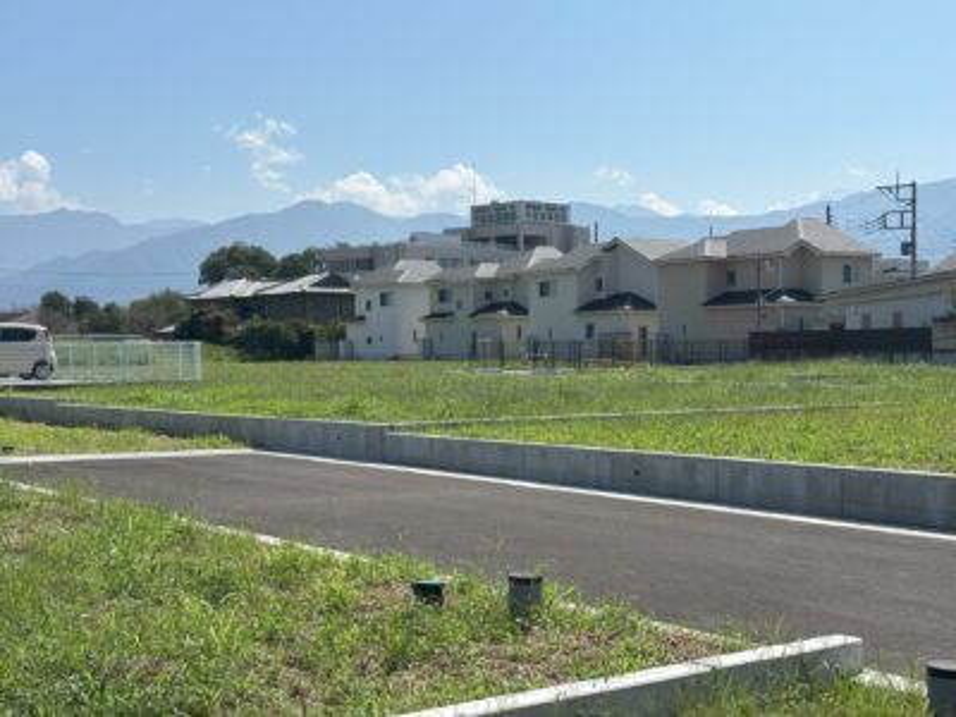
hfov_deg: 36.8
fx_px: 1436
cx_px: 478
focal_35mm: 52
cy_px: 358
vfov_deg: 28.0
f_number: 1.6
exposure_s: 1/3937
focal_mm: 5.96
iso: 40
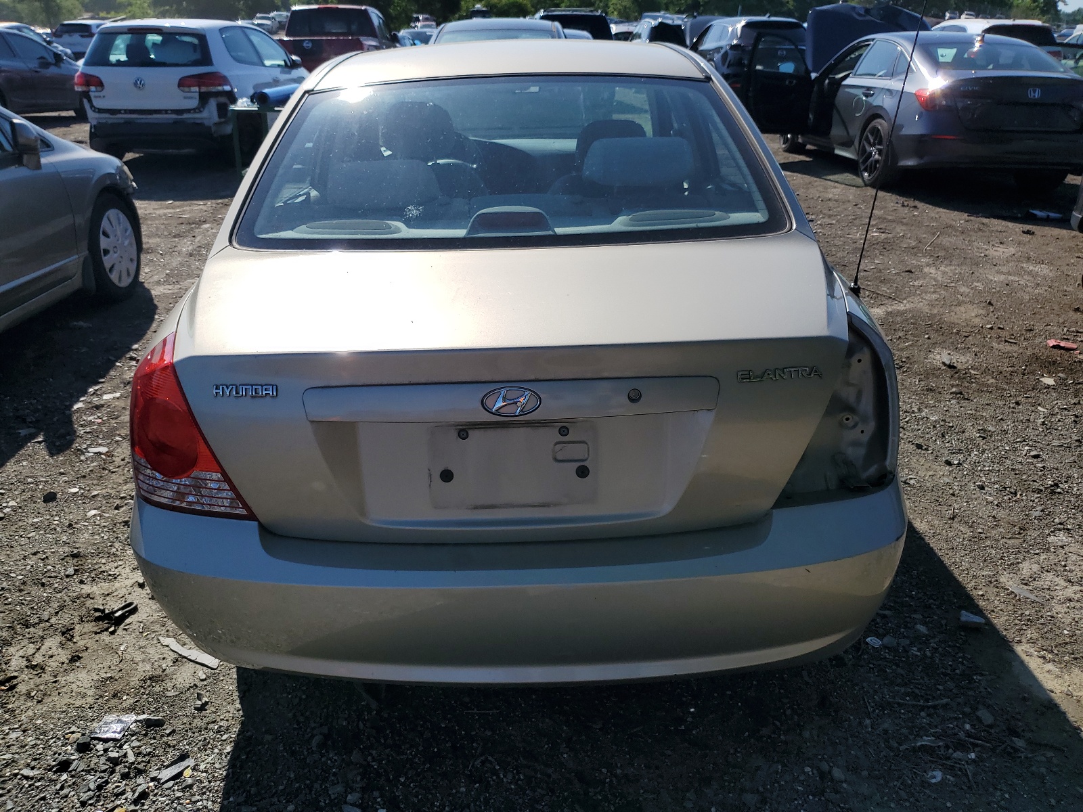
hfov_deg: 67.3
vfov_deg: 53.1
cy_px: 406
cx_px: 542
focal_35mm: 26
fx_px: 813
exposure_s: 1/5000
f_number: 1.5
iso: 50
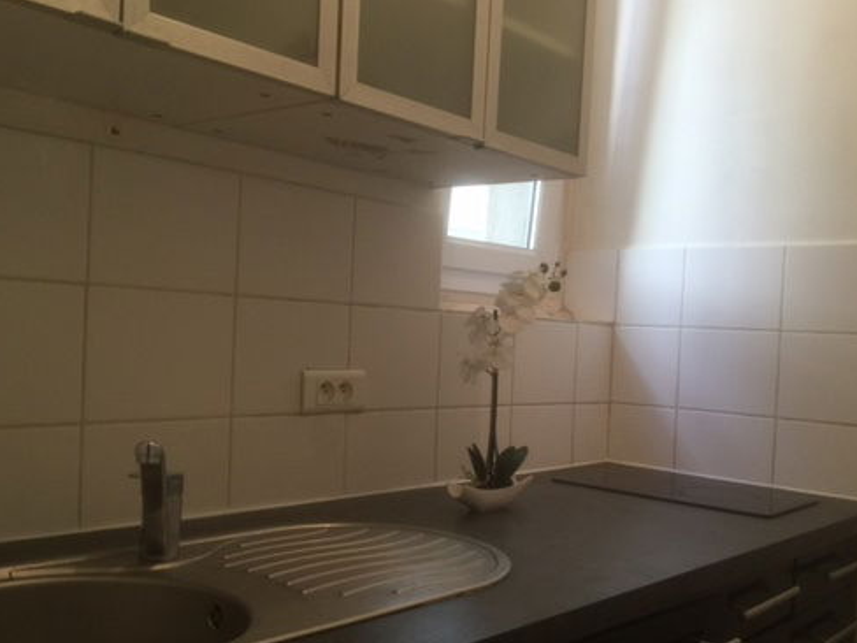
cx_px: 499
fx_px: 941
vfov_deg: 37.7
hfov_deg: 48.8
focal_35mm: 38
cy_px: 362
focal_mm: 4.15
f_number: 2.2
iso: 40
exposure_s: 1/33
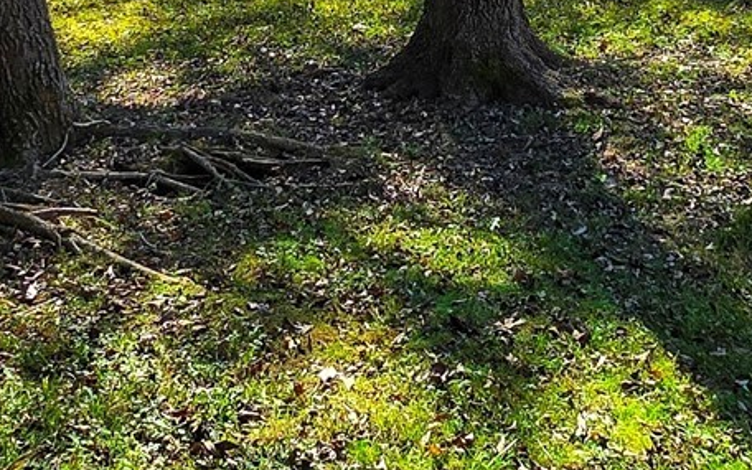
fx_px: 1189
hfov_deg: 35.0
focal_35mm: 58
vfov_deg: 20.6
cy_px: -127
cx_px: 435
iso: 50
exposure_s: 1/453
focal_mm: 2.2
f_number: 2.2
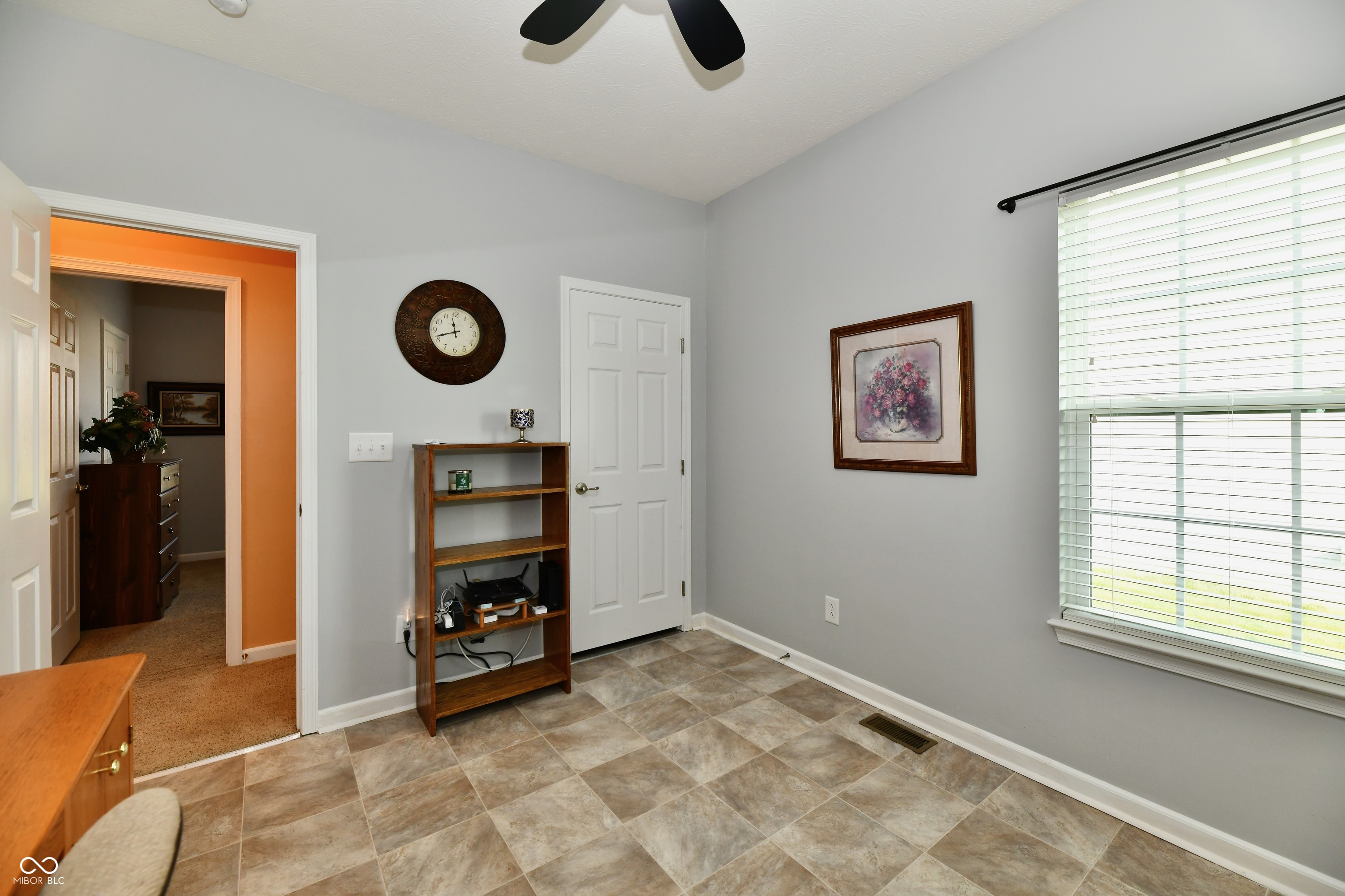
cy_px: 448
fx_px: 523
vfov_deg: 81.2
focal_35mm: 14
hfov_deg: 104.3
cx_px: 672
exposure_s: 1/60
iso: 640
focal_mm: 14
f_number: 6.3
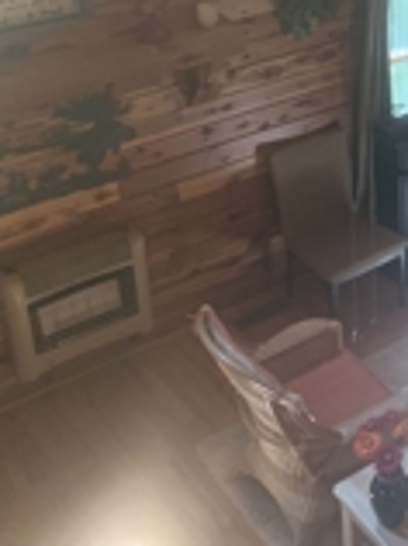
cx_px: 588
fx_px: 1040
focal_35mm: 66
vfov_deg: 28.1
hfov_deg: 19.7
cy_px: 35
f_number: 1.8
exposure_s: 1/60
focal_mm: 4.25
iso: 320
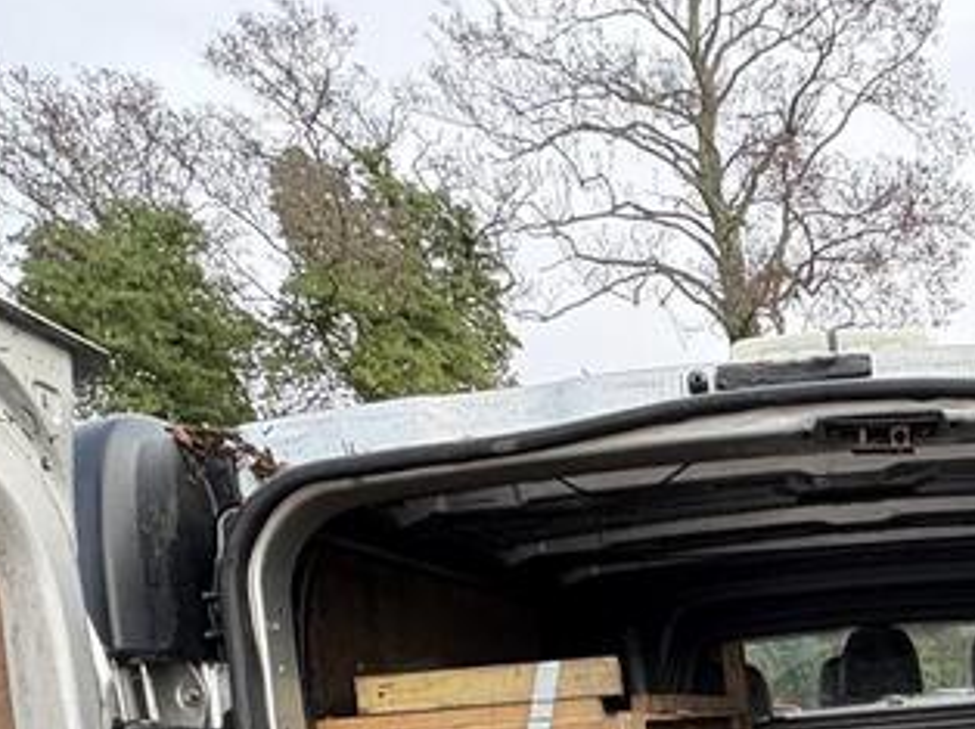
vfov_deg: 29.0
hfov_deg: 41.4
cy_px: 955
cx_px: 950
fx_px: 1126
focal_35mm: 40
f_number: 2.2
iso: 250
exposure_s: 1/84
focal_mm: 2.22
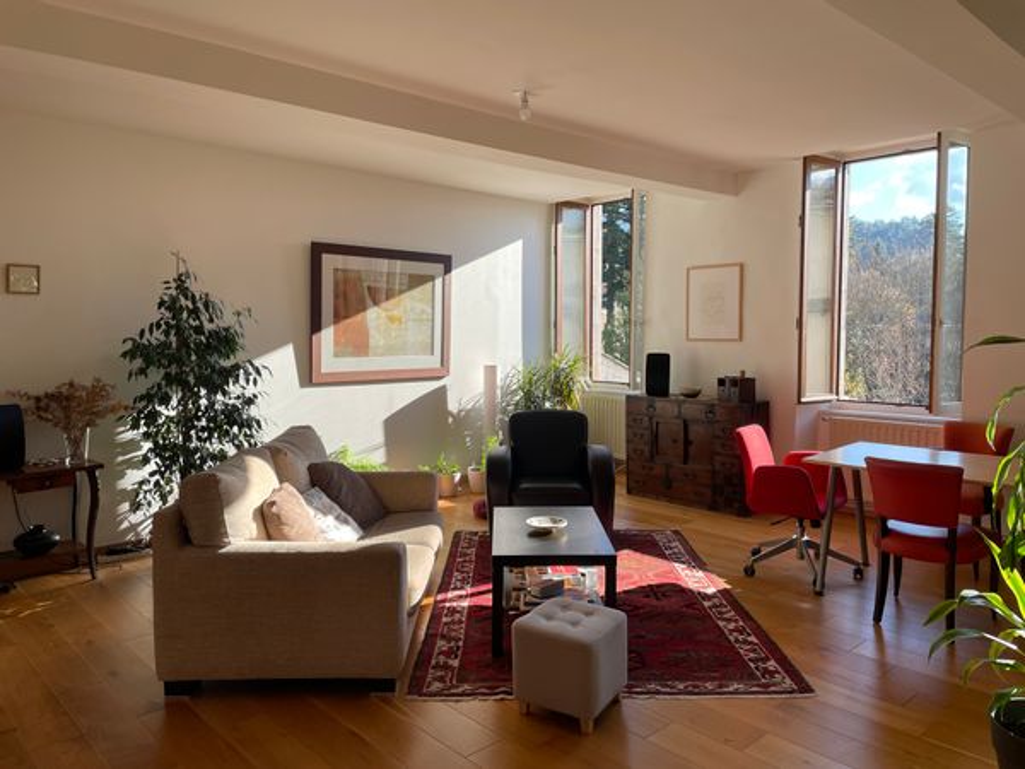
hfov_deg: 67.3
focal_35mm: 26
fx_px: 770
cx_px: 512
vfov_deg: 53.1
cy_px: 384
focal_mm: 4.2
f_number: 1.6
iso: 32
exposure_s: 1/558
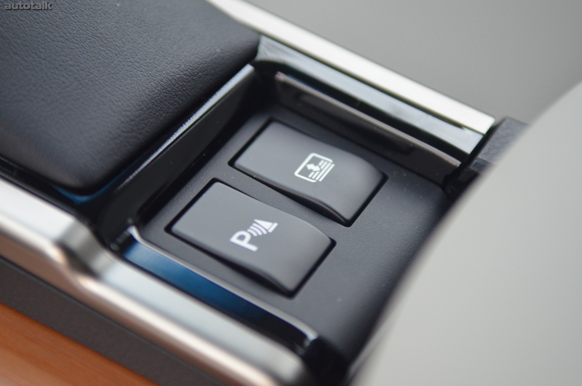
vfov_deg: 16.5
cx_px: 291
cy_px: 193
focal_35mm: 82
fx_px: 1331
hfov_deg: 24.7
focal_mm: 55
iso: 1600
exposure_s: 1/250
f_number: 2.8
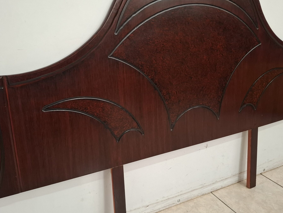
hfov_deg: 55.3
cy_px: 97
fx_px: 270
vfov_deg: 42.9
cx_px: 149
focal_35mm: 33
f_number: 1.8
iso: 320
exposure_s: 1/30
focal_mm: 5.54
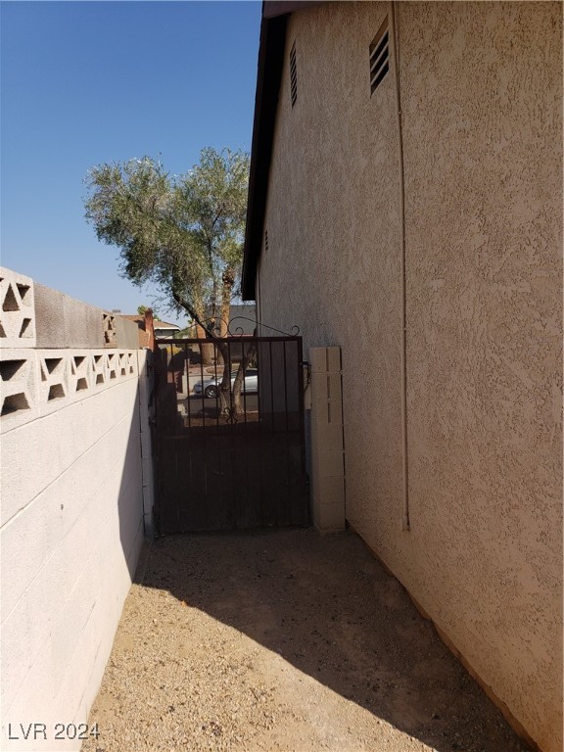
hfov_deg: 53.1
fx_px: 565
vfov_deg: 67.3
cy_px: 376
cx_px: 282
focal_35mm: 26
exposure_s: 1/1909
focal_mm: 4.3
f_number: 2.4
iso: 50
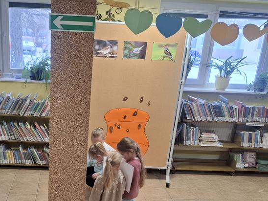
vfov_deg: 32.4
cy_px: 170
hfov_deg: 42.8
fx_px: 333
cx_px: 75
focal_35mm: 43
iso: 160
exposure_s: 1/100
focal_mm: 5.54
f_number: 1.8
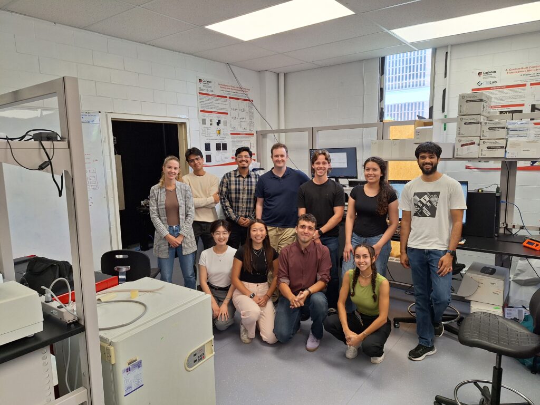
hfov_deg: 73.9
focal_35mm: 23
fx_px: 359
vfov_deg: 58.9
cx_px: 270
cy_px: 202
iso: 80
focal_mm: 5.54
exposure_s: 1/120
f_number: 1.8
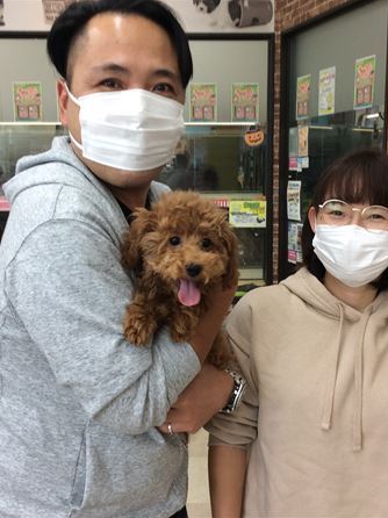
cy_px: 259
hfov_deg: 33.5
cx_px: 218
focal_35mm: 43
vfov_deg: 43.9
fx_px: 643
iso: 32
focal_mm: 3.3
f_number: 2.4
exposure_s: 1/30
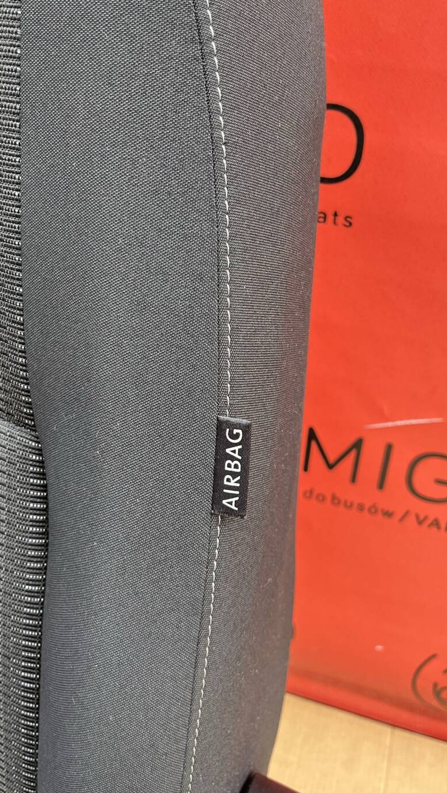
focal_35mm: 33
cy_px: 362
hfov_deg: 35.7
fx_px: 695
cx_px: 216
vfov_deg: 59.4
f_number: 1.6
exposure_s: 1/143
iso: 32
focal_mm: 5.1
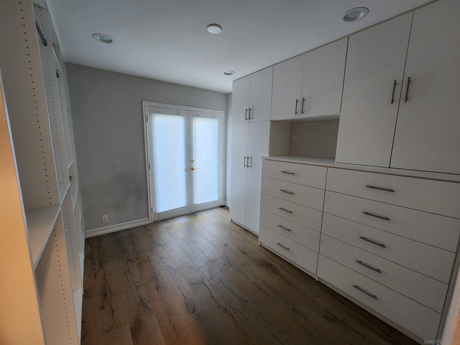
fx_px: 173
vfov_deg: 89.9
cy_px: 172
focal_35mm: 13
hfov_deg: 106.2
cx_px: 230
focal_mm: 2.2
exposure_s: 1/40
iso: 400
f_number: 2.2
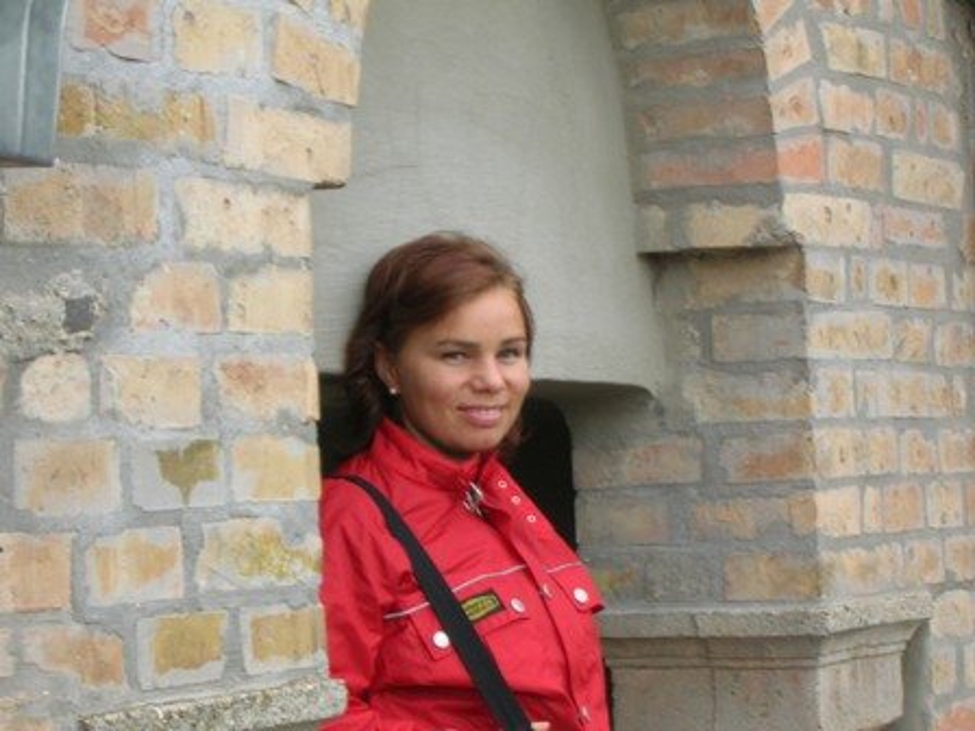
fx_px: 2873
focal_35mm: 102
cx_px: 488
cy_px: 366
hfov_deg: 19.3
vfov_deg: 14.5
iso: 50
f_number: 8.2
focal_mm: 17.1
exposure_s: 1/17
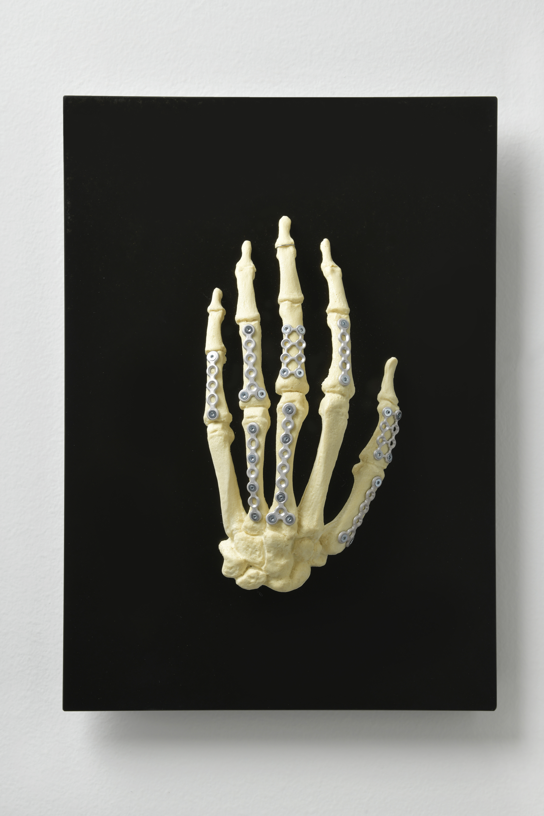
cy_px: 408
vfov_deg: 14.7
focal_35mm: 140
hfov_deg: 9.8
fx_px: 3173
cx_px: 272
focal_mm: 140
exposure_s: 1/125
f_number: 13
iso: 100
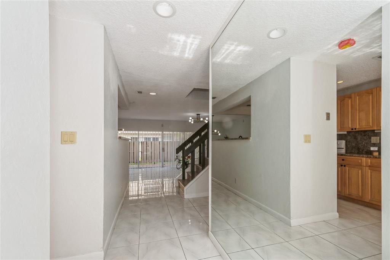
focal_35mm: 15
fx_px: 162
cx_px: 195
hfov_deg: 100.4
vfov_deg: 77.3
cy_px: 130
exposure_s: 1/250
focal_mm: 10
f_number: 8
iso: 250
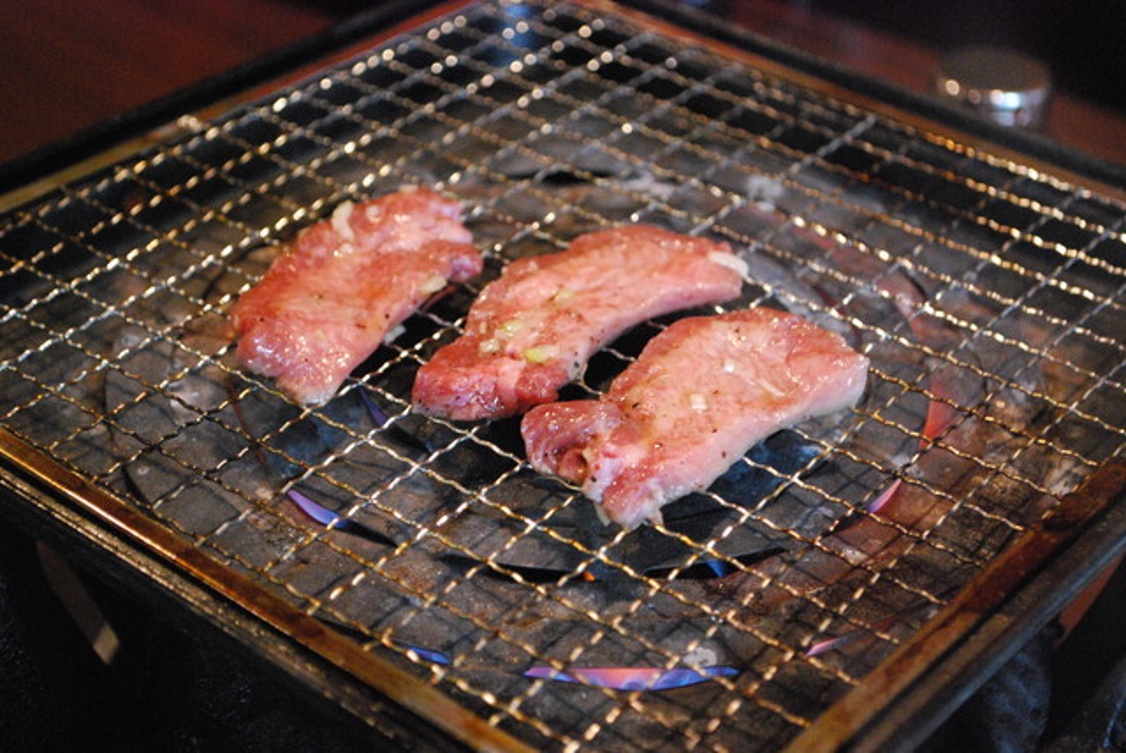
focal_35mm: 72
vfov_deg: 19.0
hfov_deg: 28.0
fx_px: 2254
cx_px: 563
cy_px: 376
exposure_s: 1/25
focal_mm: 48
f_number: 5.6
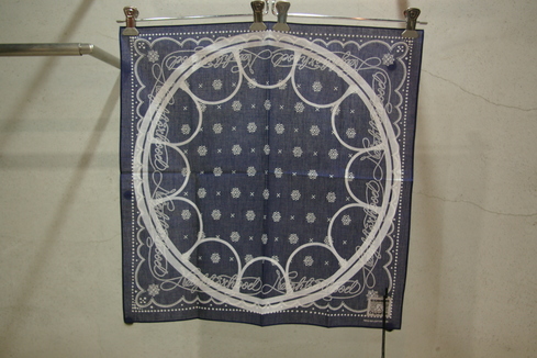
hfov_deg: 46.4
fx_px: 626
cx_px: 268
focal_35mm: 42
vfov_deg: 31.9
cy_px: 179
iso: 800
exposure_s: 1/15
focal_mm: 28
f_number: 4
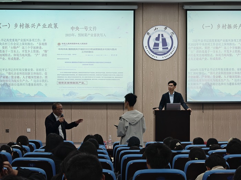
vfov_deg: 17.4
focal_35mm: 85
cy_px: 90
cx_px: 120
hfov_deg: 23.0
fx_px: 592
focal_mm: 16.53
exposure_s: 1/120
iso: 400
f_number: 2.1
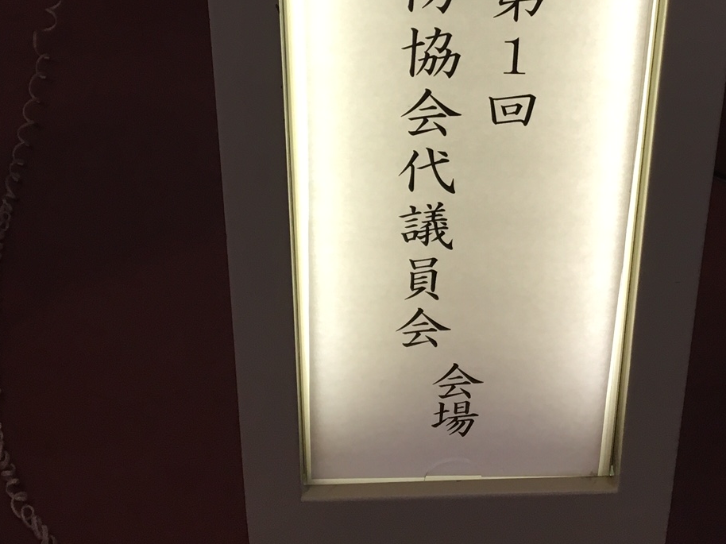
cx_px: 452
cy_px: 71
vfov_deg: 22.5
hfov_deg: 30.2
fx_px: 1342
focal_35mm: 64
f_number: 2.2
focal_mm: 4.15
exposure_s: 1/30
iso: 50
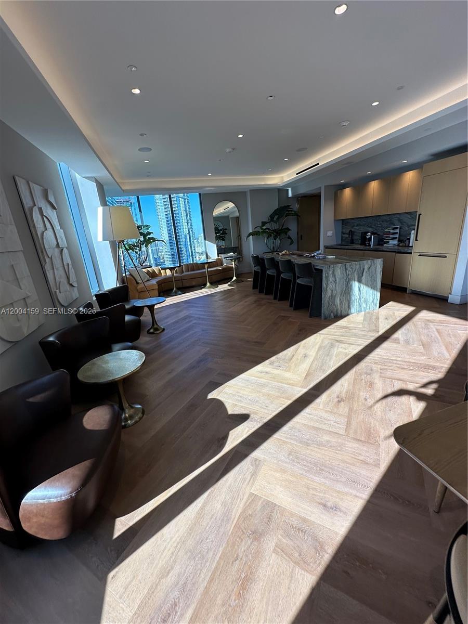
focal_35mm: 14
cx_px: 234
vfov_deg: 102.1
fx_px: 252
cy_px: 312
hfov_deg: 85.7
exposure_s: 1/136
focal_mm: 2.22
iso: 40
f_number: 2.2
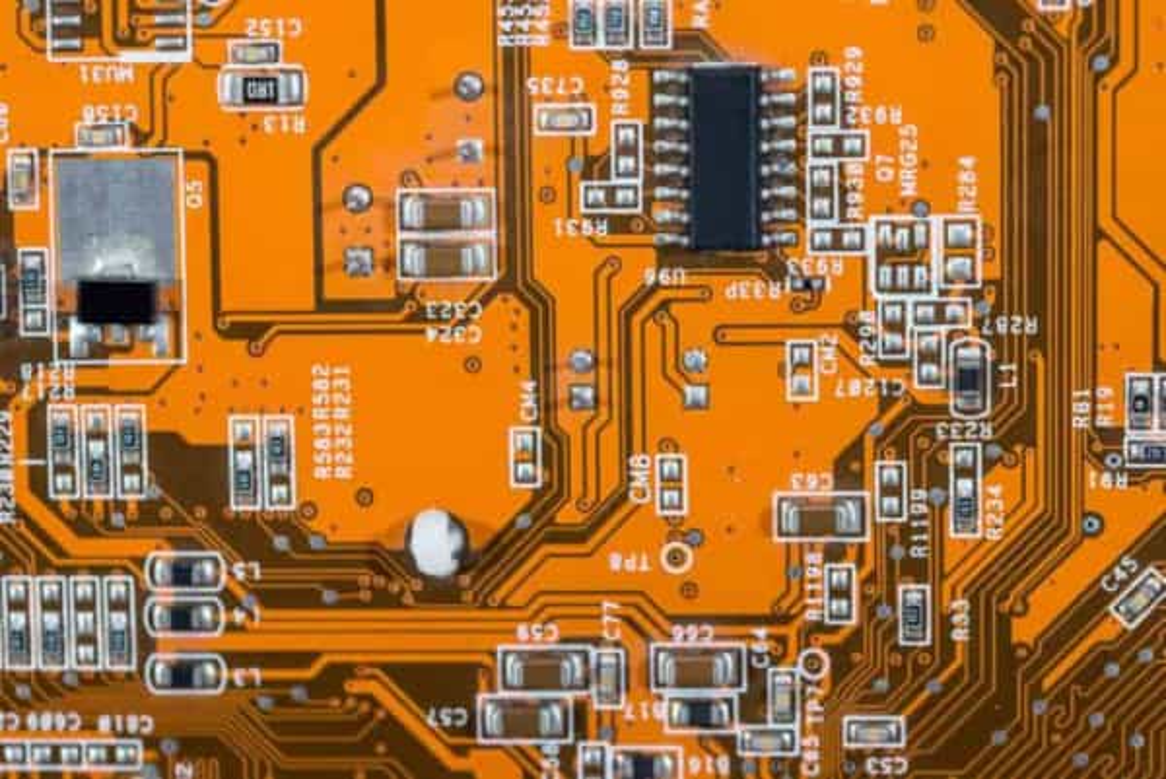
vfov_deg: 13.1
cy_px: 390
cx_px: 583
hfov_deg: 19.4
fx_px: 3403
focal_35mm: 105
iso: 250
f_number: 9
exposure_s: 1/160
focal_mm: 105
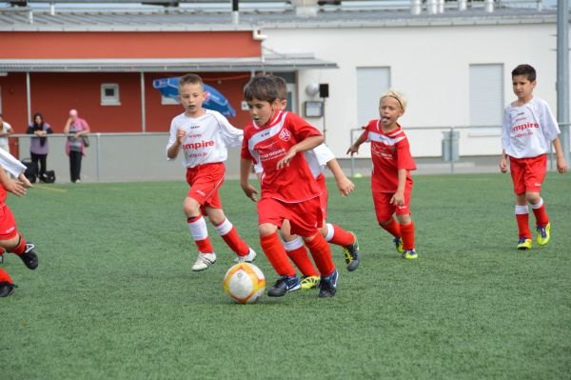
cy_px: 190
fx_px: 2258
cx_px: 286
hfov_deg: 14.4
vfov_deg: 9.6
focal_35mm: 142
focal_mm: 95
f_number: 5.3
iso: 400
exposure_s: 1/1250
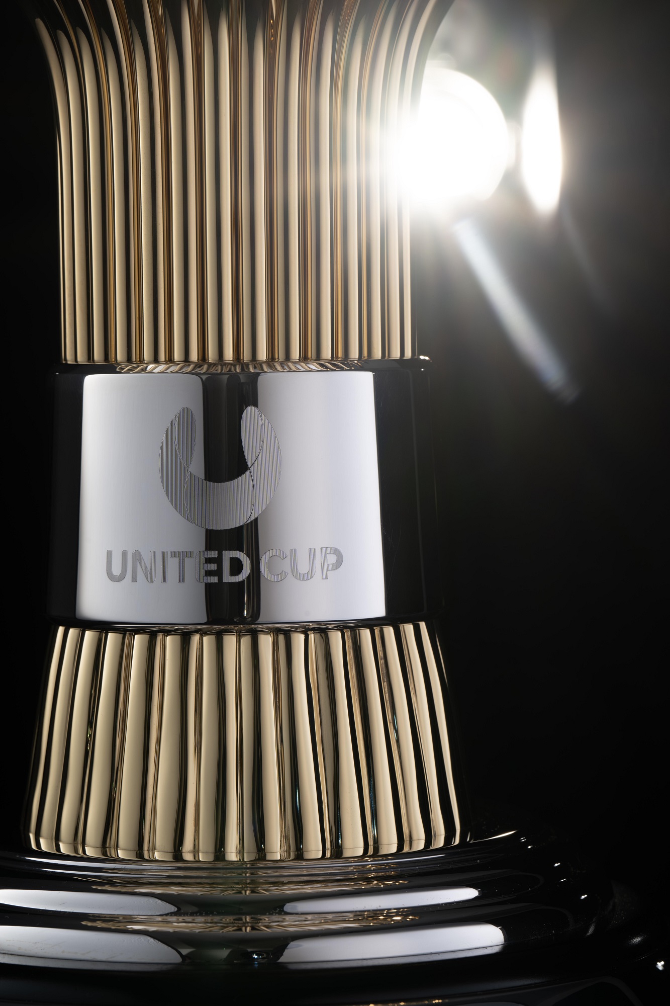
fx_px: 3630
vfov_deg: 15.8
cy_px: 503
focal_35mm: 130
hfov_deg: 10.5
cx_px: 335
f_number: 13
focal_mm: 130
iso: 64
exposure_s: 1/1.67
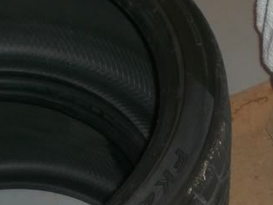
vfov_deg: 11.9
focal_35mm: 121
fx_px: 954
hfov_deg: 16.2
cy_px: 269
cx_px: 194
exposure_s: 1/60
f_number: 3.1
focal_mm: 6.3
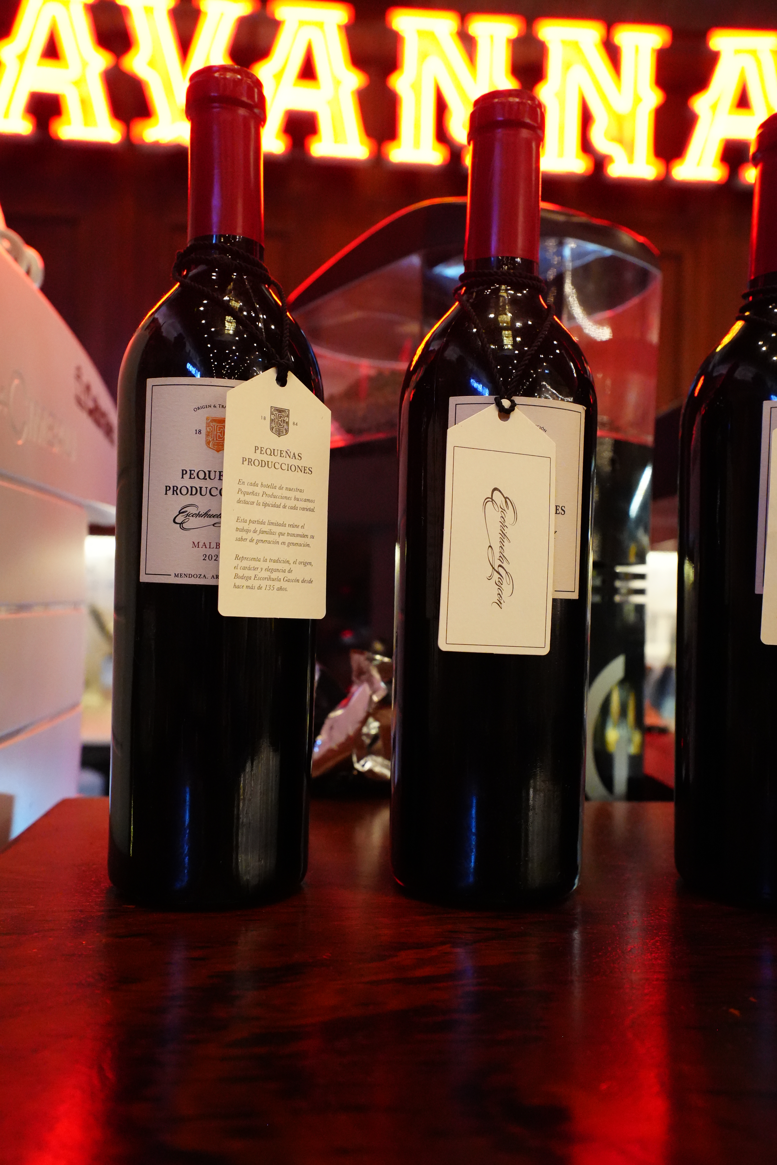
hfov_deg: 43.6
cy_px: 582
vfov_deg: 61.9
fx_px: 971
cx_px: 388
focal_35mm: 30
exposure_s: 1/60
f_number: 4
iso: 5000
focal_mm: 20
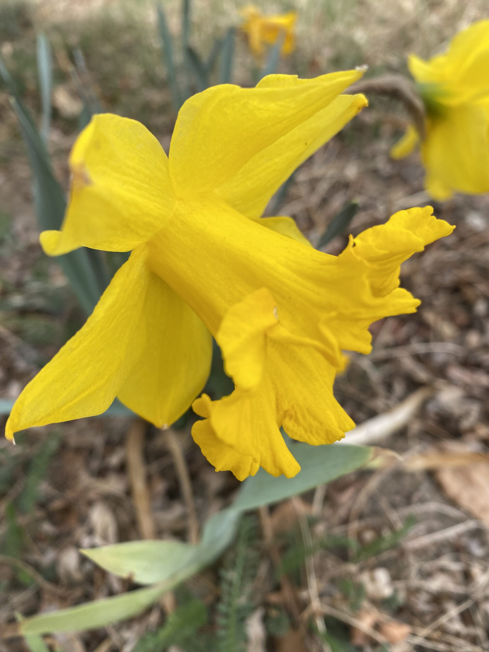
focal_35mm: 25
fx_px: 471
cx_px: 244
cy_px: 326
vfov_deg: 69.4
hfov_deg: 54.9
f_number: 1.8
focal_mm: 4.25
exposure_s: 1/1072
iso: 32
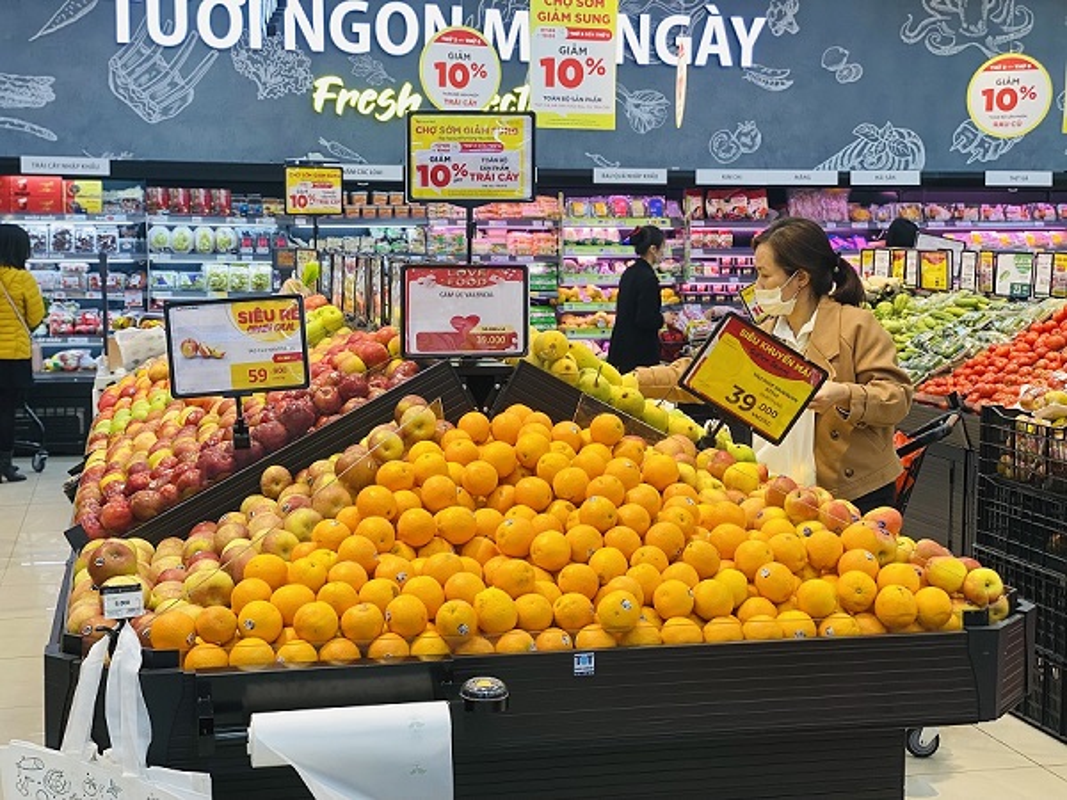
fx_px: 1603
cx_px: 534
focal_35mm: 52
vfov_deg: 28.0
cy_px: 400
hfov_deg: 36.8
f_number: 2
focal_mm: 6
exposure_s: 1/100
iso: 50
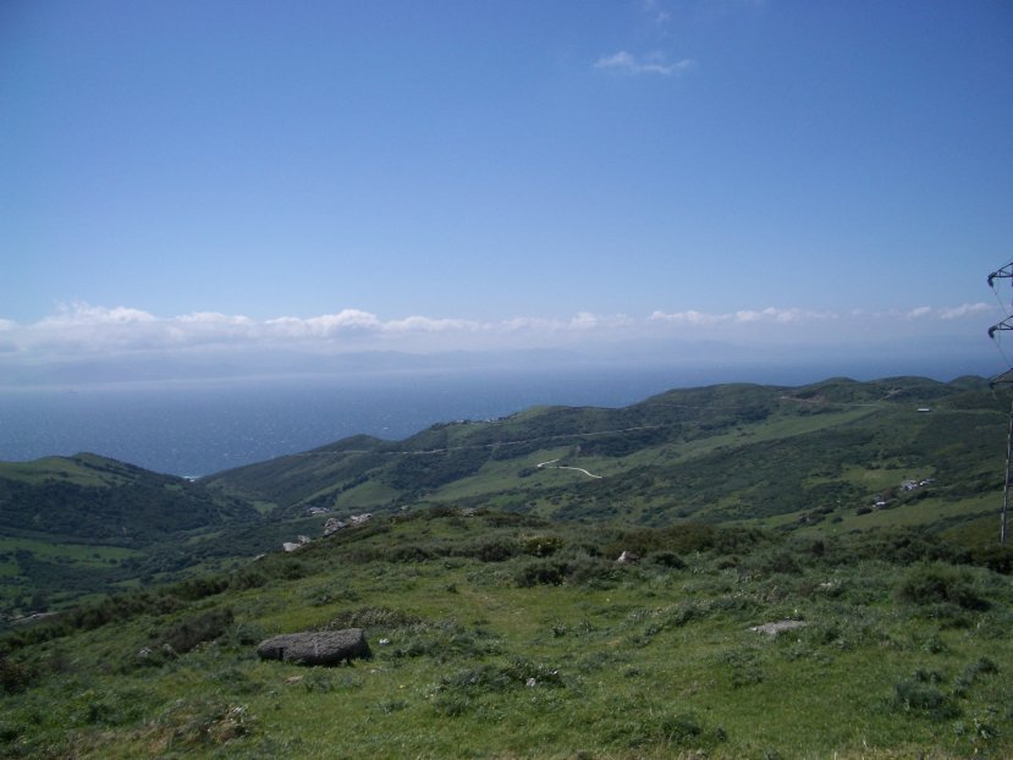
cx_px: 506
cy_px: 380
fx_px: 1024
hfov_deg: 52.6
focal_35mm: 35
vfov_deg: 40.7
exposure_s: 1/1000
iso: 50
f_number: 4.3
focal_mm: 5.8
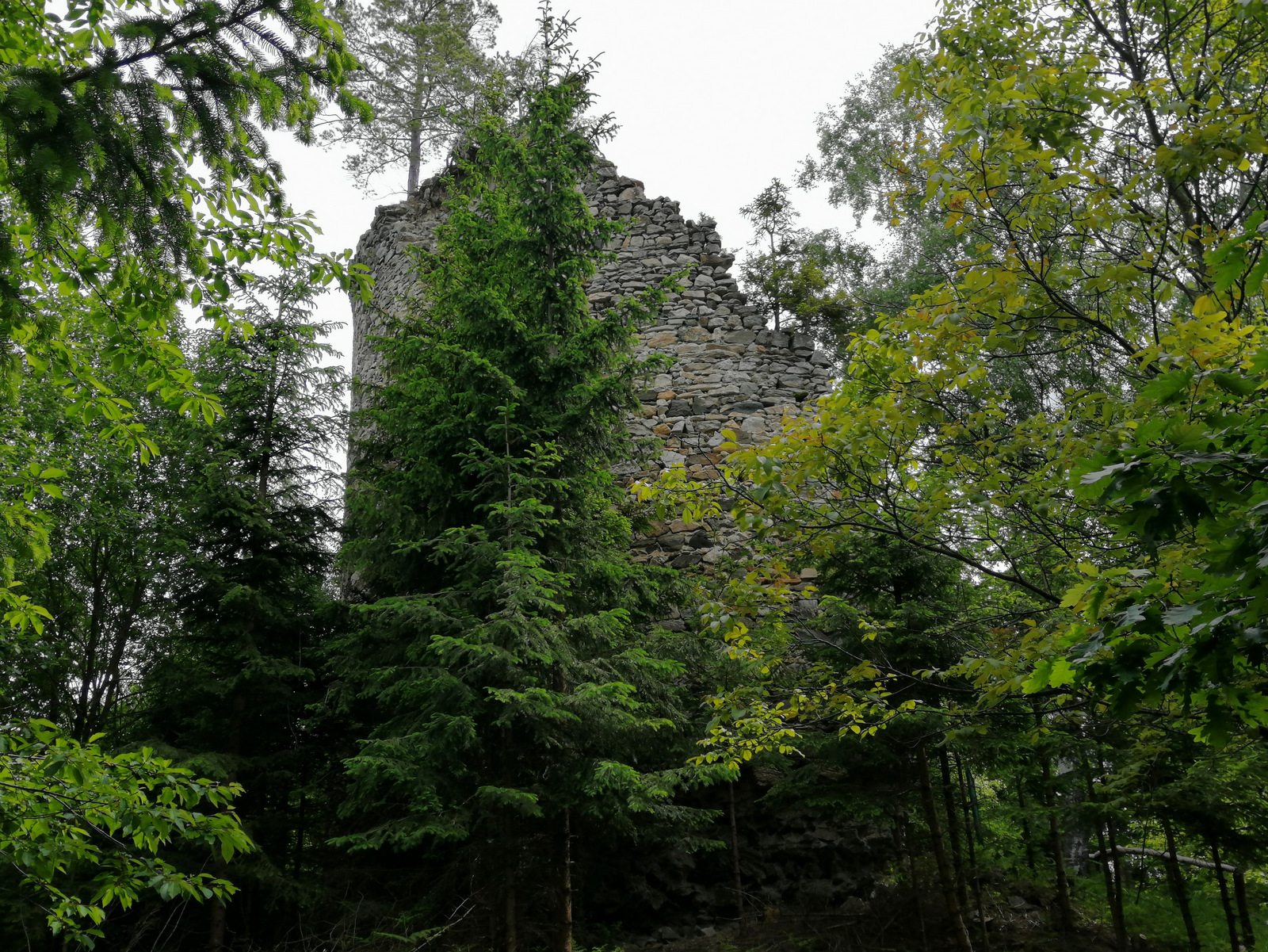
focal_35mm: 32
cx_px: 634
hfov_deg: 56.8
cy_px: 476
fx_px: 1173
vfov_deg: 44.2
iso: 50
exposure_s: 1/1020
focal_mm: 3.95
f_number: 1.8
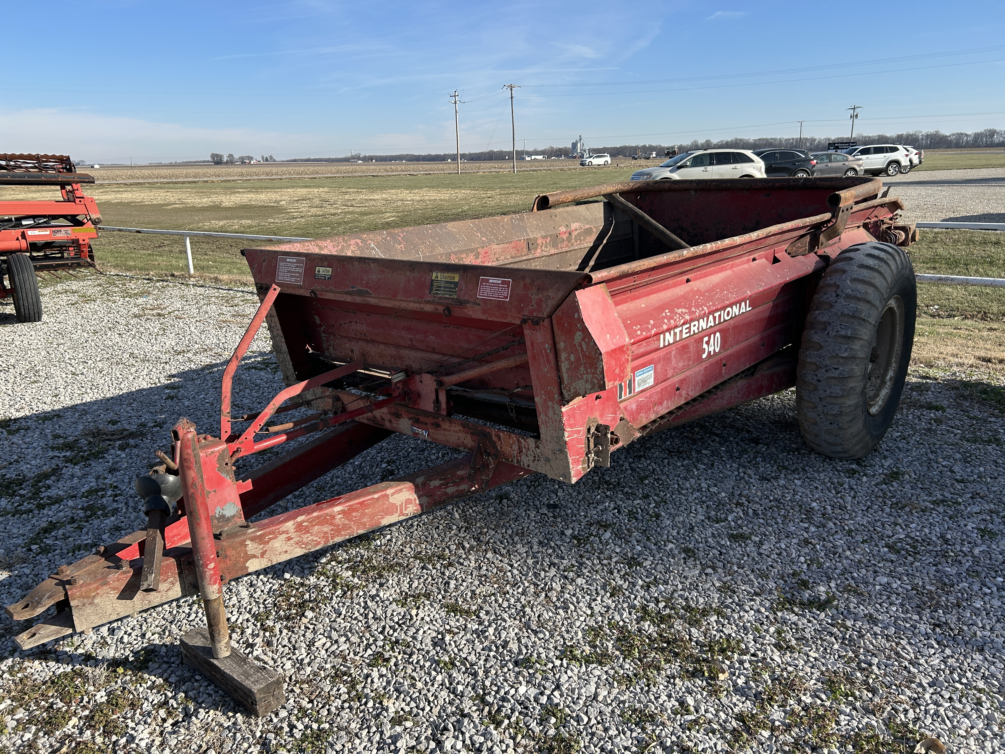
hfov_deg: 67.3
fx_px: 755
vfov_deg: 53.1
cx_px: 502
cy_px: 377
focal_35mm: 26
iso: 50
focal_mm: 5.7
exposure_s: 1/2762
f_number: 1.5
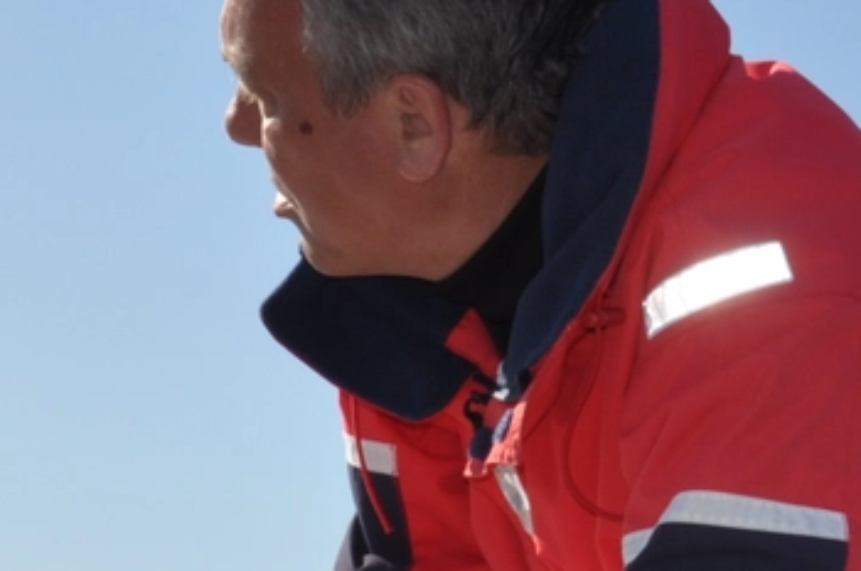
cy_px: 578
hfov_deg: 11.4
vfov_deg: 7.6
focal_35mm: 180
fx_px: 4297
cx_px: 701
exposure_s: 1/200
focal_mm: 28
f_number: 16
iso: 200
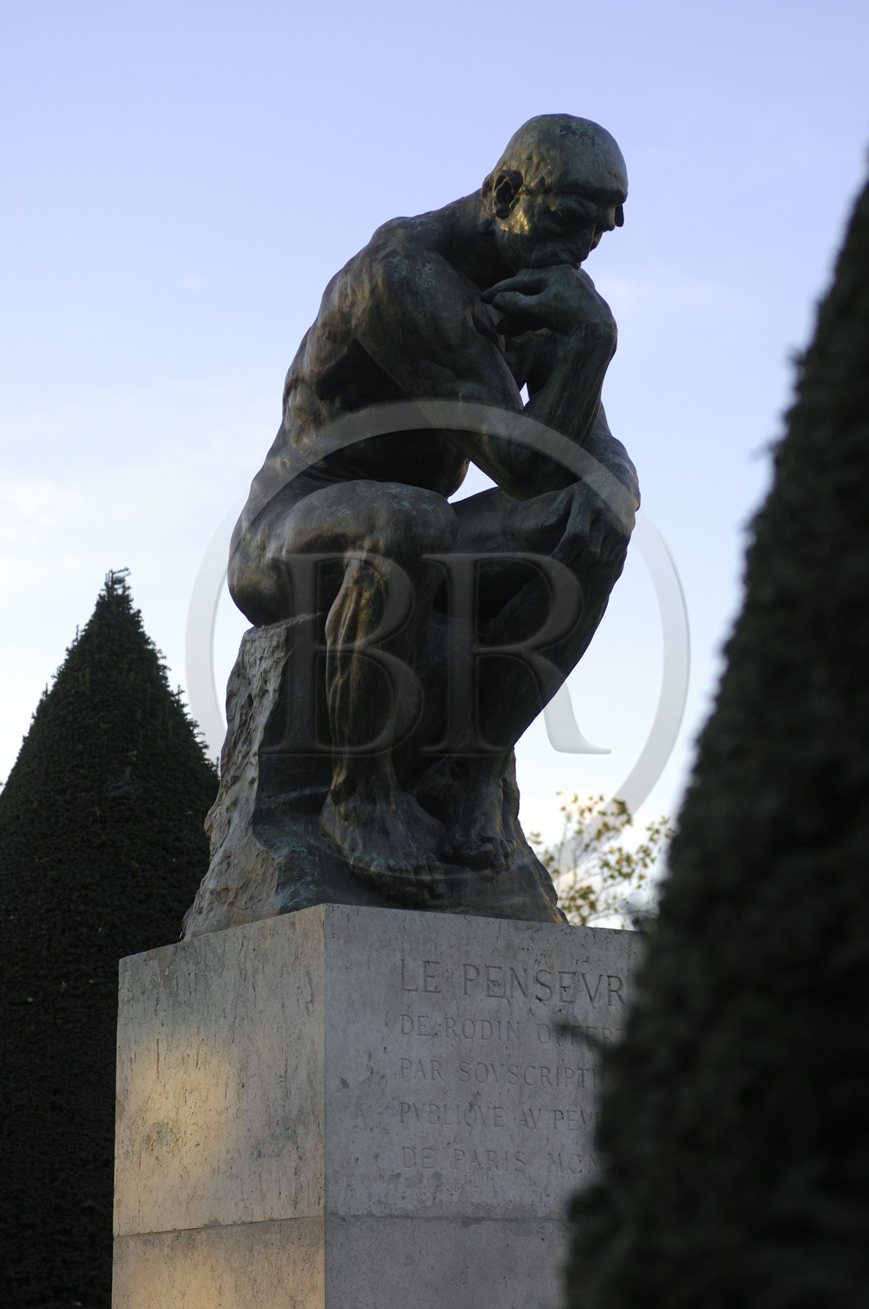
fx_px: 2833
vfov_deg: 26.0
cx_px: 434
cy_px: 654
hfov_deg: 17.4
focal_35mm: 78
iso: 100
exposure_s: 1/160
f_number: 3.3
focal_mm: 52
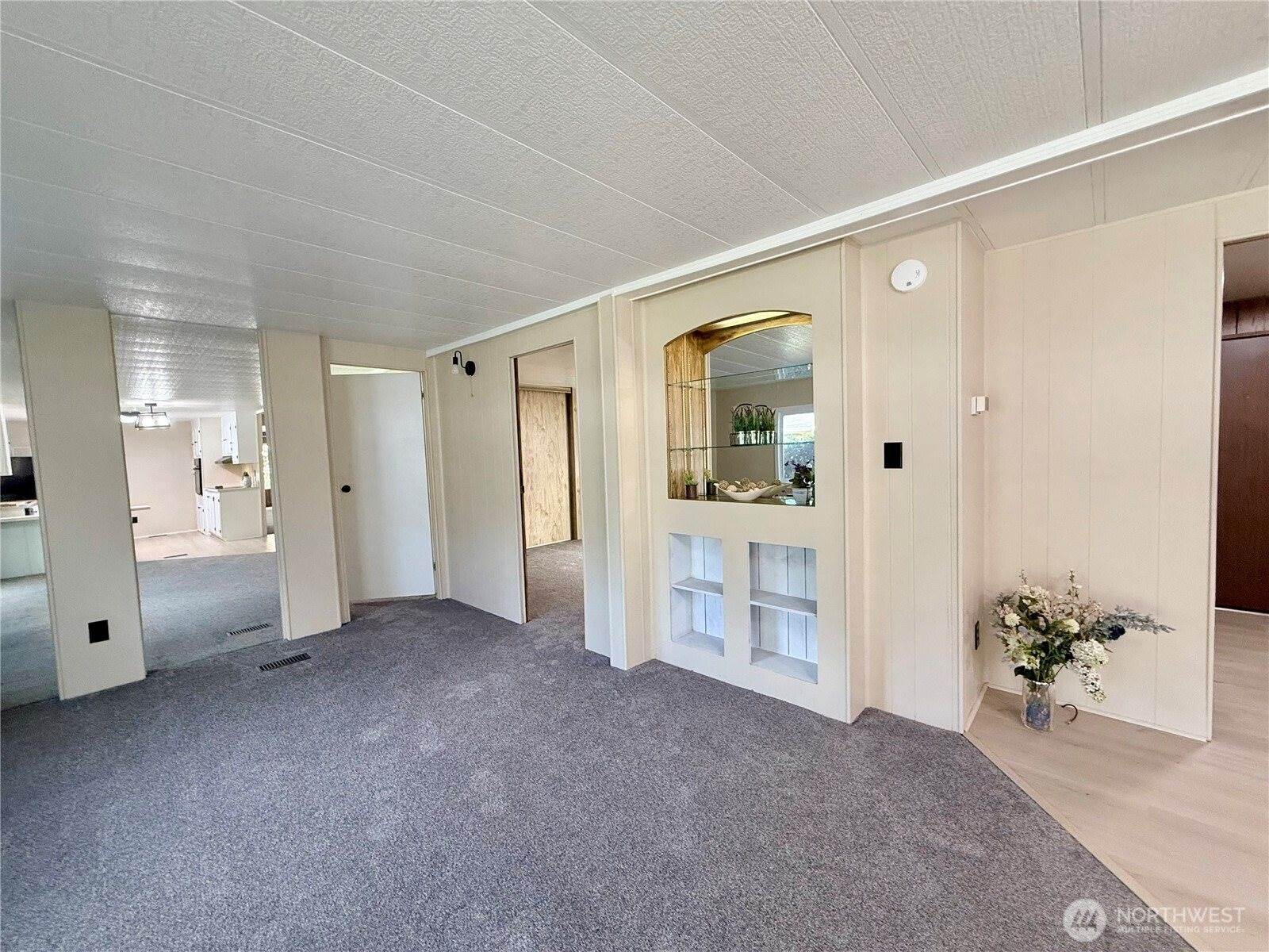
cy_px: 476
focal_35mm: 14
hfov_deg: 102.1
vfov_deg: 85.7
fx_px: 513
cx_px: 634
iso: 400
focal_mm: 2.22
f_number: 2.2
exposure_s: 1/120
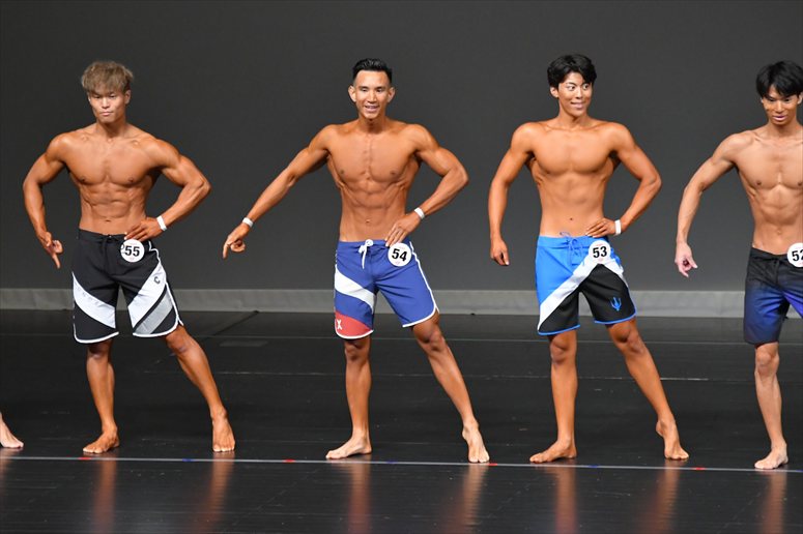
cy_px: 267
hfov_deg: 6.9
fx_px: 6688
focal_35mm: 300
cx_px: 402
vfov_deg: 4.6
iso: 4000
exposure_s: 1/400
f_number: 5.6
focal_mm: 200
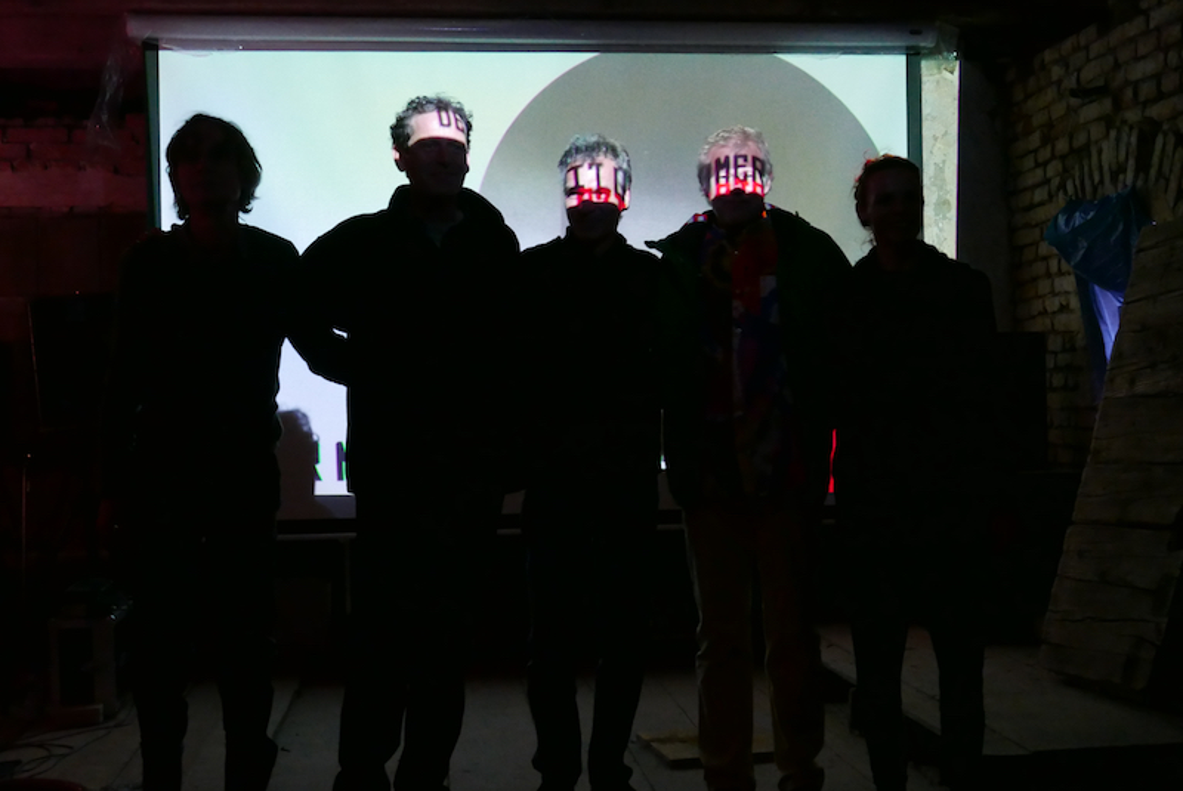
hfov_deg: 38.2
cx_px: 592
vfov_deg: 26.0
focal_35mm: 52
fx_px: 1710
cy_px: 396
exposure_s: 1/25
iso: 3200
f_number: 2.8
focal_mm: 23.6
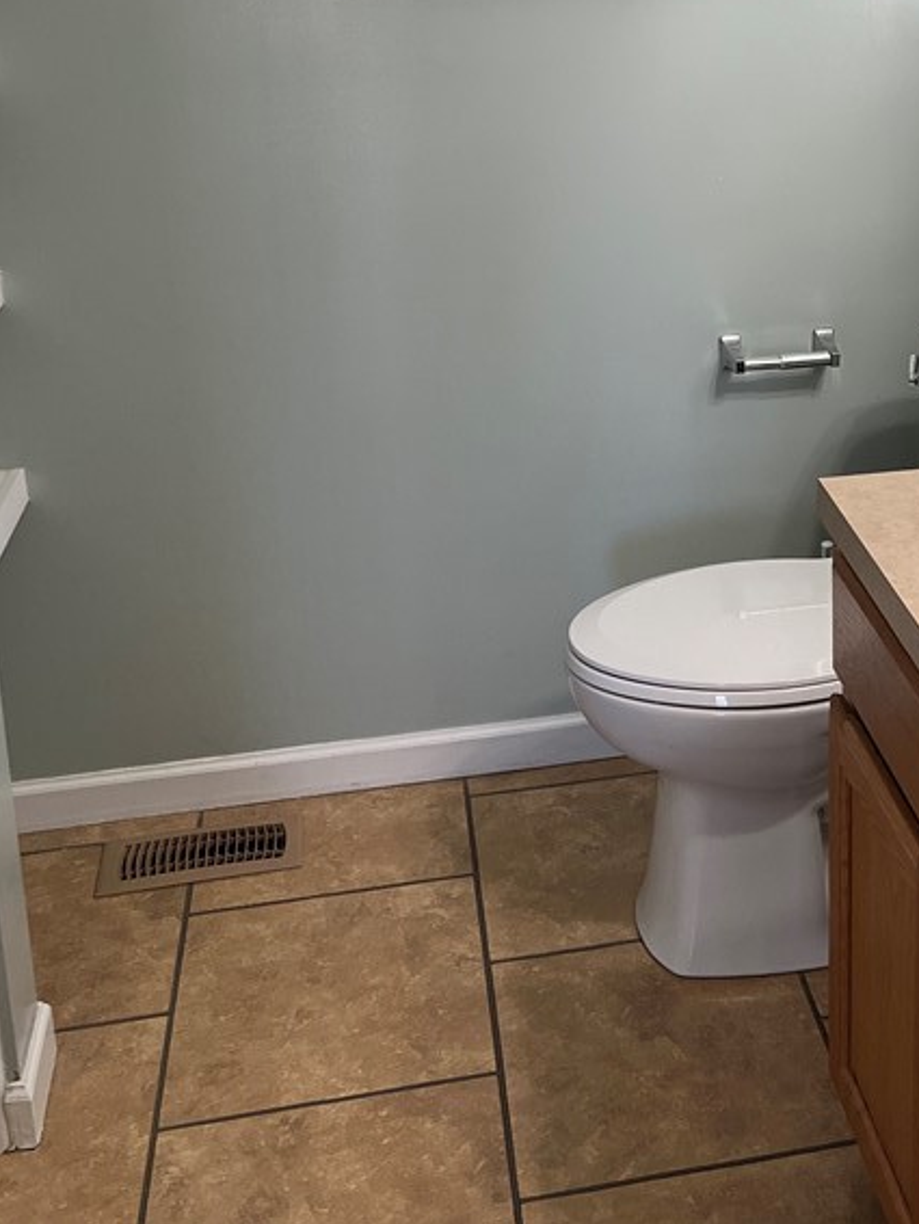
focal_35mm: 47
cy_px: 247
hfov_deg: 30.1
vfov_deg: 38.9
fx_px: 1662
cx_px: 742
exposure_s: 1/120
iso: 125
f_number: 1.5
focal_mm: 5.7
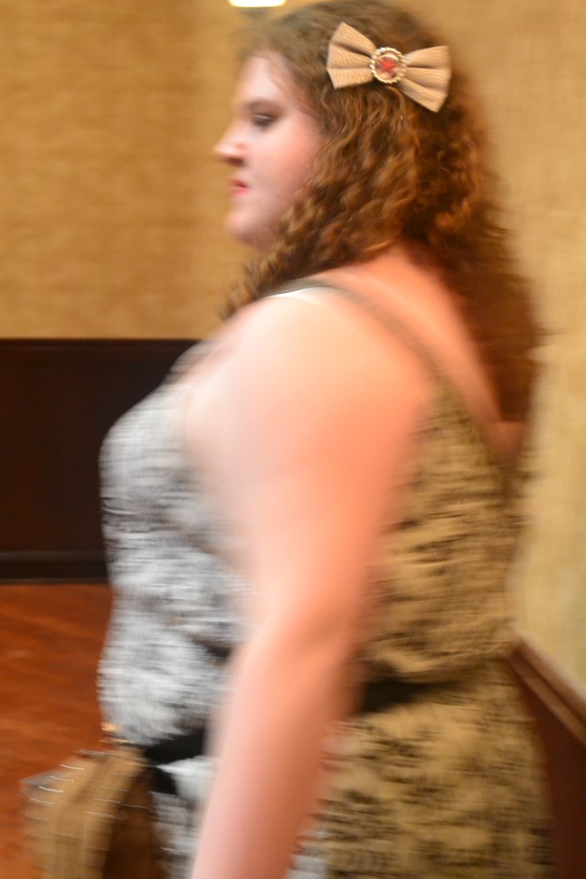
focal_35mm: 64
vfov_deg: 31.4
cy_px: 468
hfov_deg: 21.2
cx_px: 242
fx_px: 1563
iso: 3200
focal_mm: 36
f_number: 5
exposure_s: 1/15
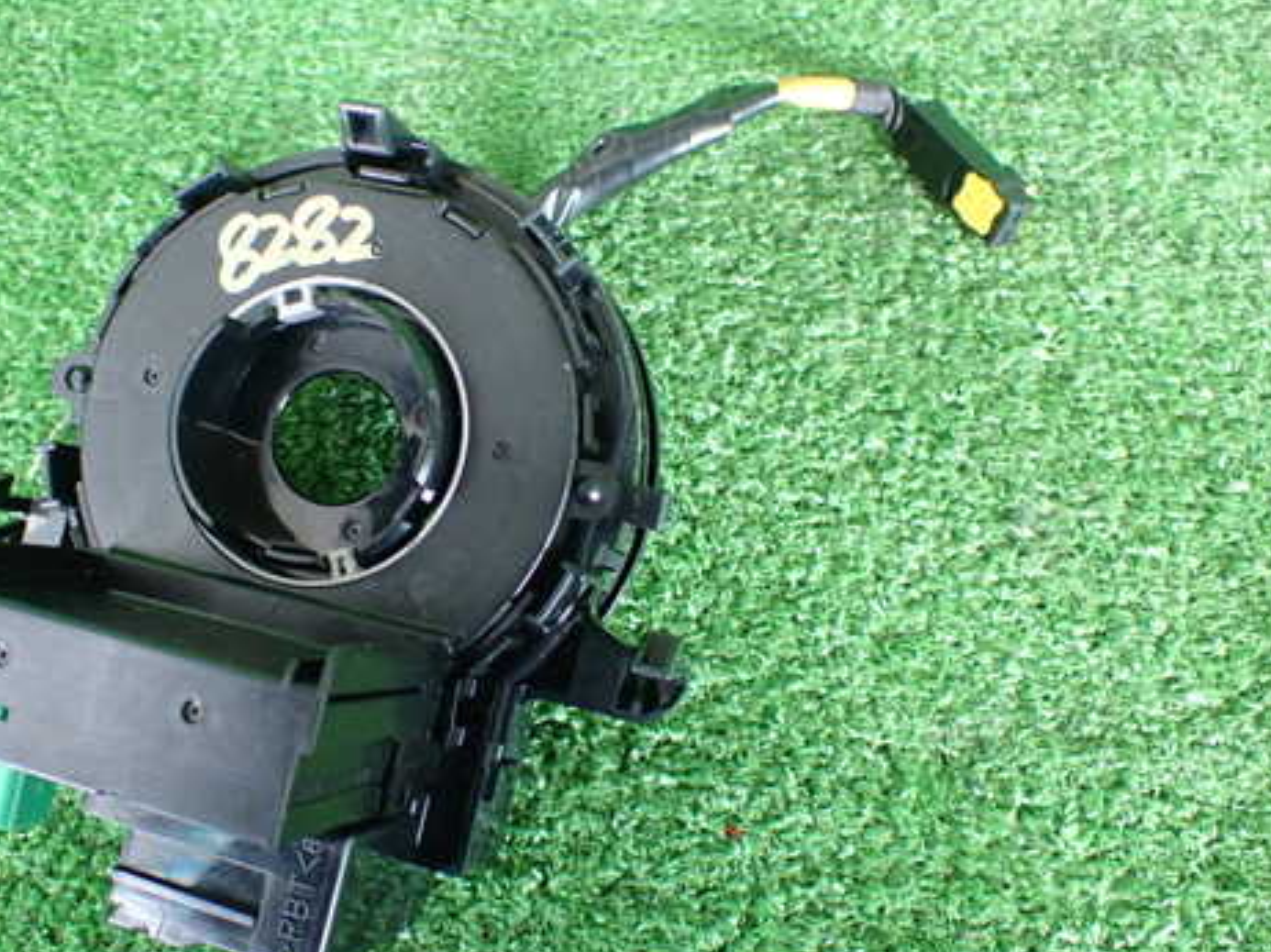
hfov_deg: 47.6
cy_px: 462
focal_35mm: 39
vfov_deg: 36.8
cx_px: 503
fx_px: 1431
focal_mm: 5.4
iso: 800
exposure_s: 1/60
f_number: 2.3
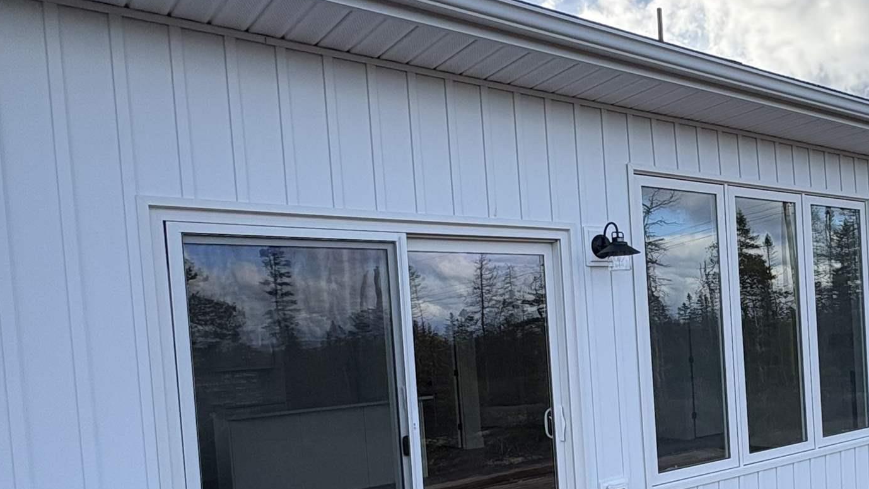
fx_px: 783
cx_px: 710
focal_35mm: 34
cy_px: 356
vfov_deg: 34.1
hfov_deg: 53.7
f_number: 2.2
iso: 64
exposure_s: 1/734
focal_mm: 2.22
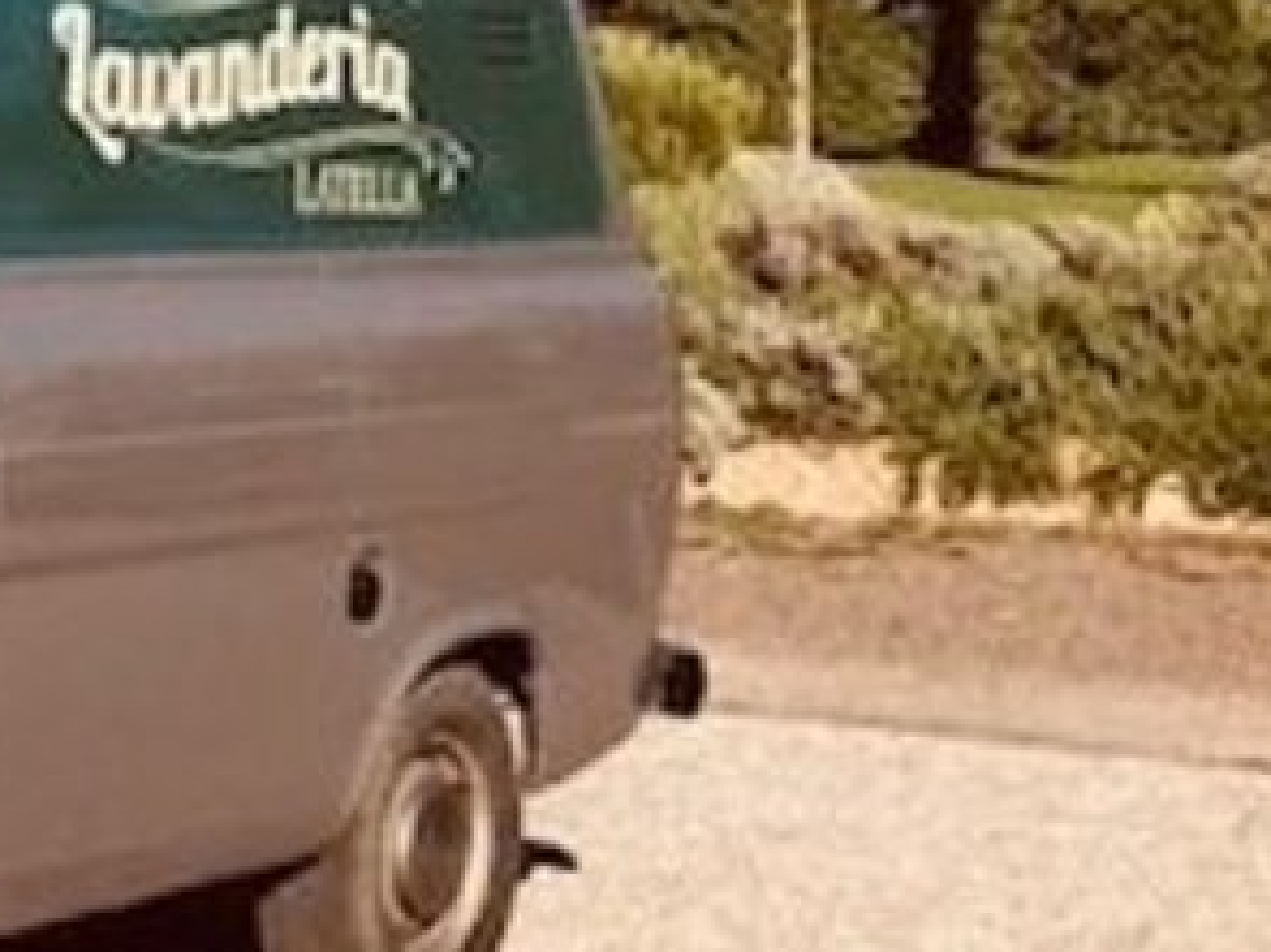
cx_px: -715
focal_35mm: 114
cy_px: -9
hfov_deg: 15.7
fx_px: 4184
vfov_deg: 12.8
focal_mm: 3.99
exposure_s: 1/2591
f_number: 1.8
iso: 20
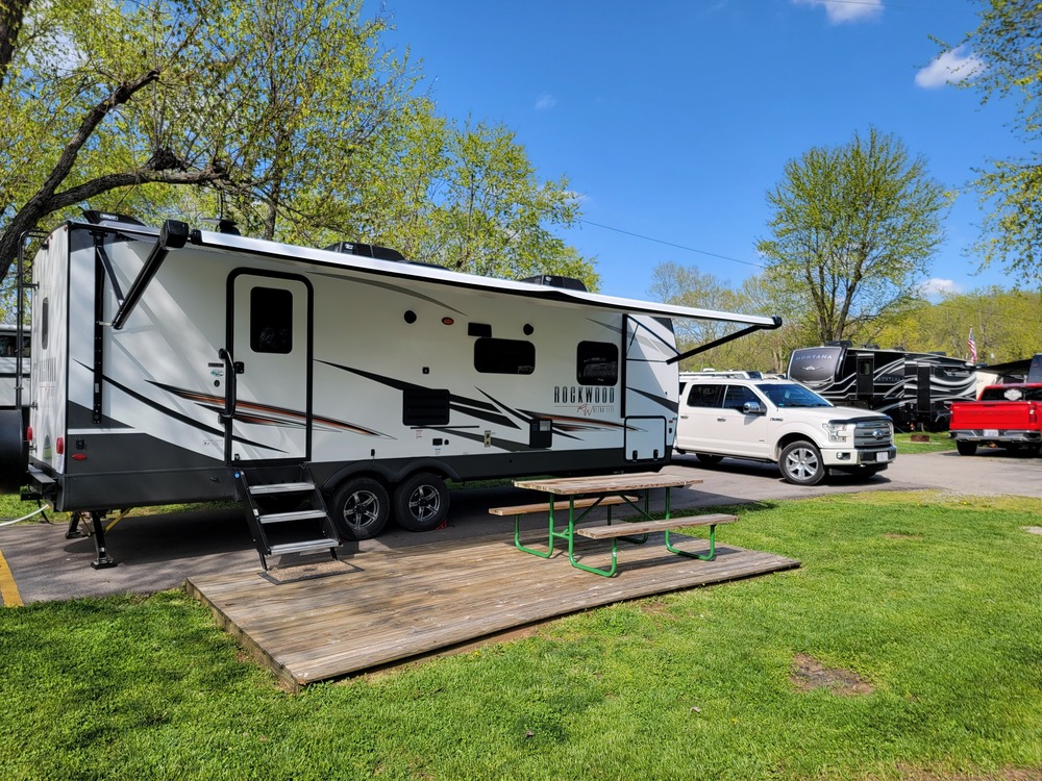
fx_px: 722
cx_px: 521
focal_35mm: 24
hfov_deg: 71.6
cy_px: 390
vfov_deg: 56.8
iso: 16
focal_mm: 6.7
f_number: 1.8
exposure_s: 1/581
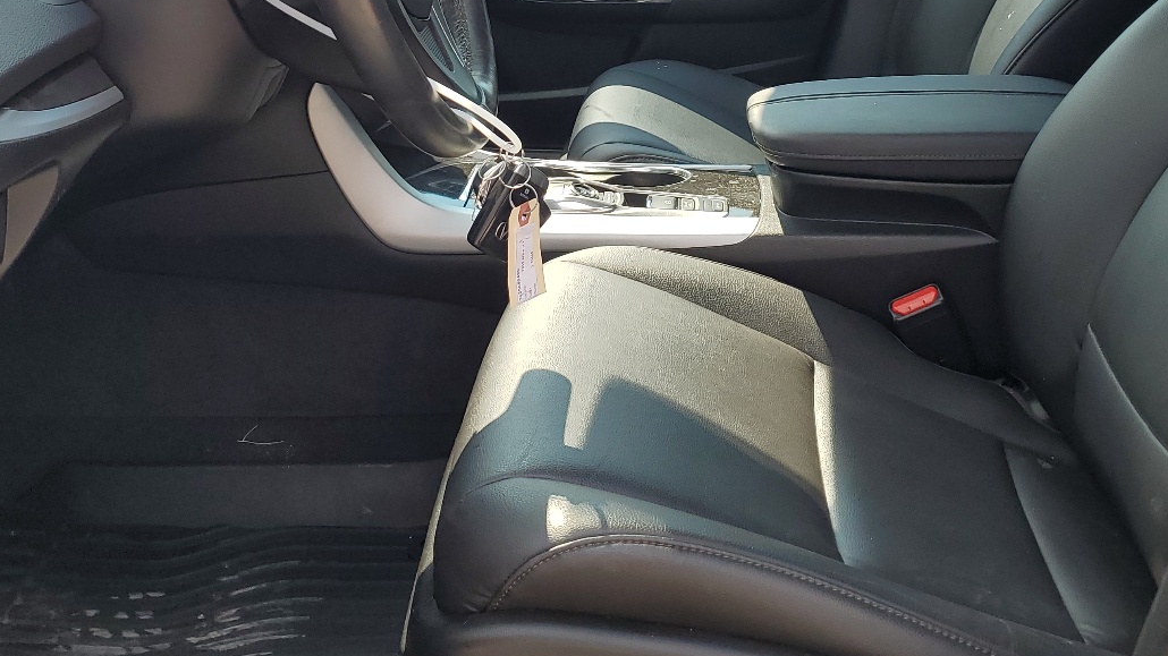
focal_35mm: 44
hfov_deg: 46.4
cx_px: 535
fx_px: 1362
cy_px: 120
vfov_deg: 26.5
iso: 50
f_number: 1.5
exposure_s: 1/909
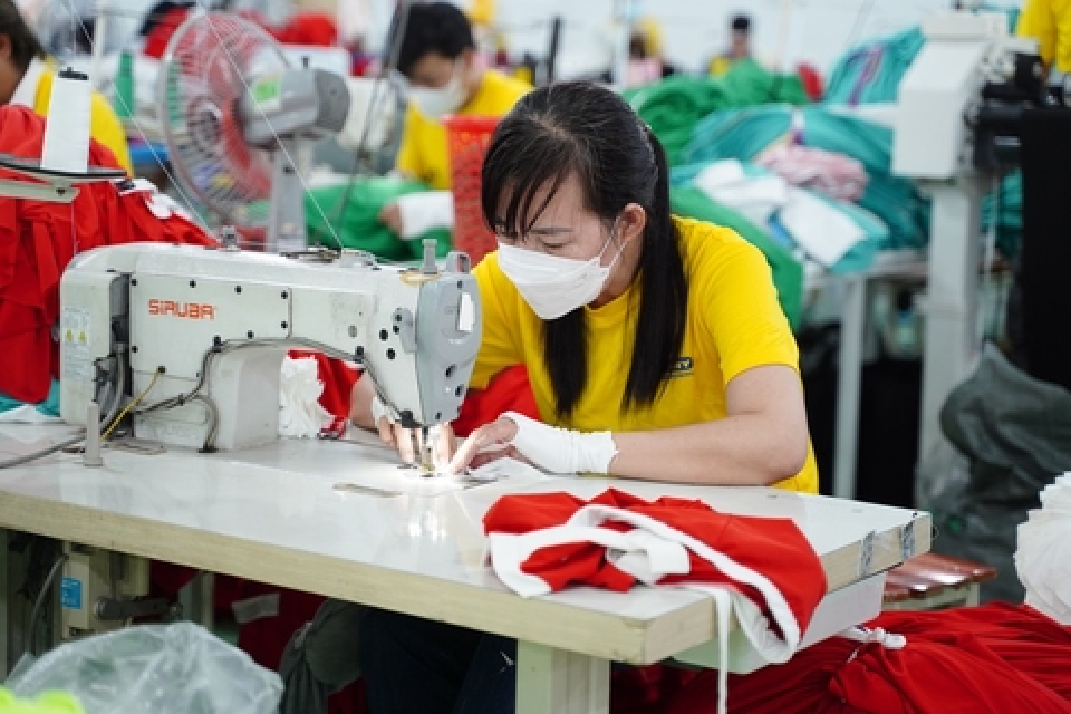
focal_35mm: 71
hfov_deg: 28.5
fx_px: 2112
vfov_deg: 19.2
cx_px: 536
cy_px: 357
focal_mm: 71
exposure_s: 1/160
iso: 1600
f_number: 2.8
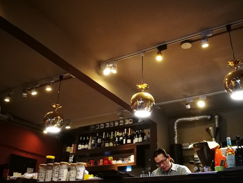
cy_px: 90
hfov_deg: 52.4
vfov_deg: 40.7
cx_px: 139
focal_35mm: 35
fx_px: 246
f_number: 2.2
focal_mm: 4.5
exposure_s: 1/24
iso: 500
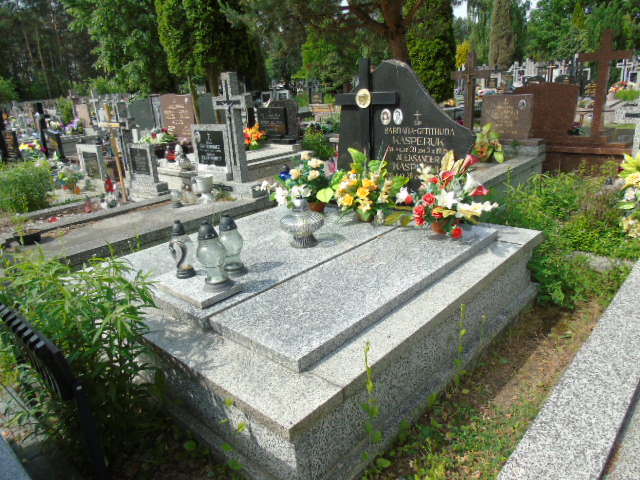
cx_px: 320
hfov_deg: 69.4
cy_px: 240
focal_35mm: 25
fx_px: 462
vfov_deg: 54.9
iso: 80
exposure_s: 1/500
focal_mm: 4.4
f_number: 3.4
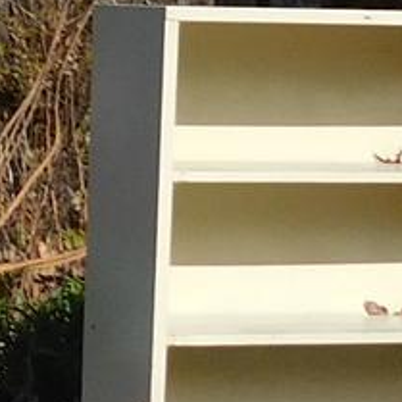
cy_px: -142
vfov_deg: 8.6
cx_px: -439
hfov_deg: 8.3
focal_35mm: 199
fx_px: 2615
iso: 125
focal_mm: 4
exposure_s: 1/400
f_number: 6
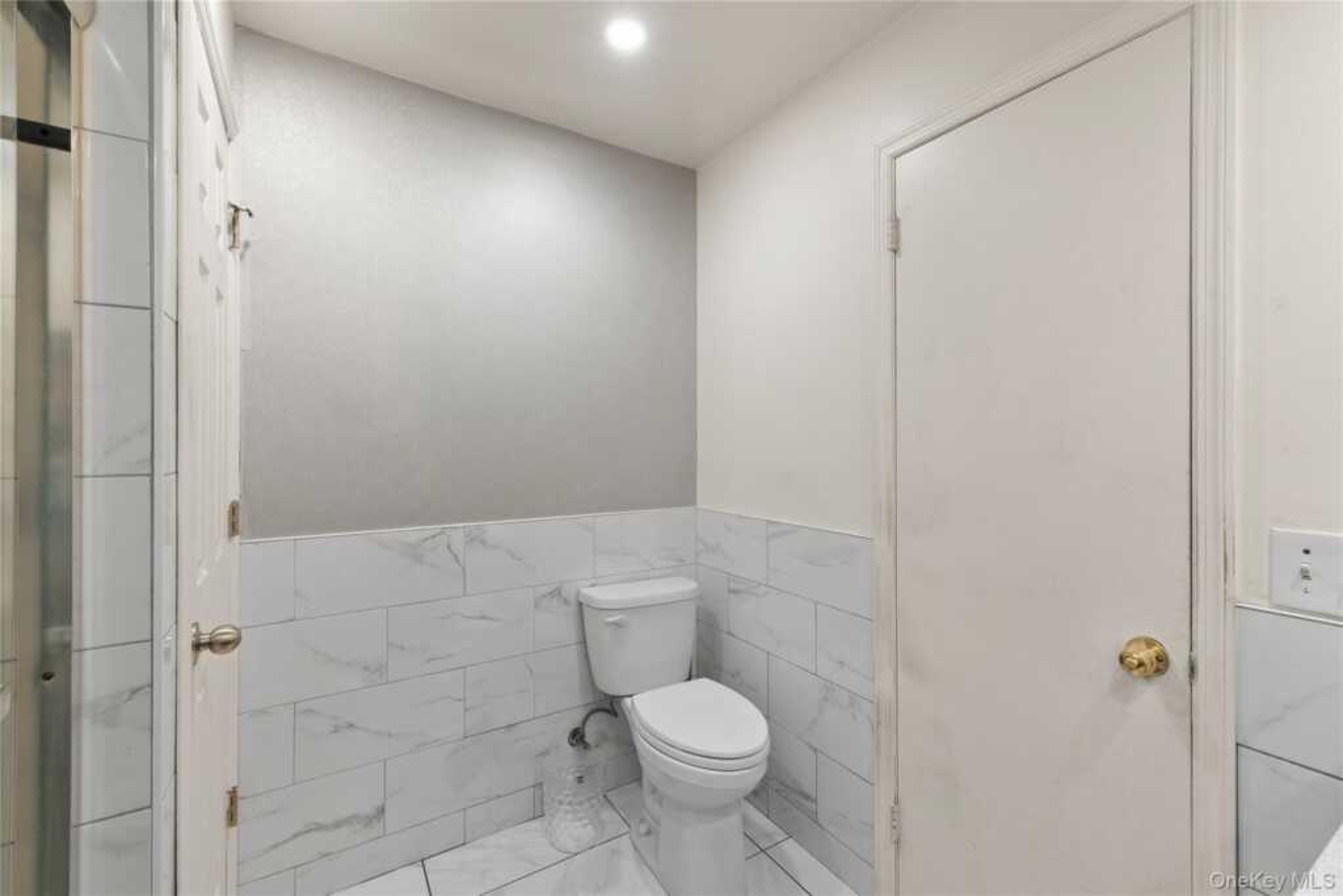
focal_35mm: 15
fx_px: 560
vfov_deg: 77.3
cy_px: 448
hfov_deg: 100.4
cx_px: 672
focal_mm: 10
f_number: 9
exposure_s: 1
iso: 100
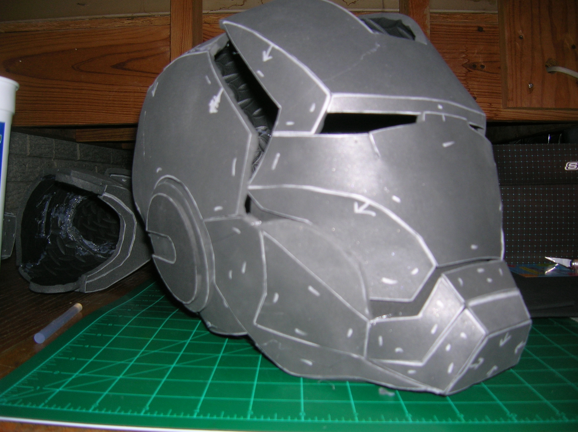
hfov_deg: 54.0
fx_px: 567
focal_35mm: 34
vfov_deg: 41.7
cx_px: 289
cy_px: 216
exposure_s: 1/60.1
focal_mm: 5.7
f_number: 2.9
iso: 50
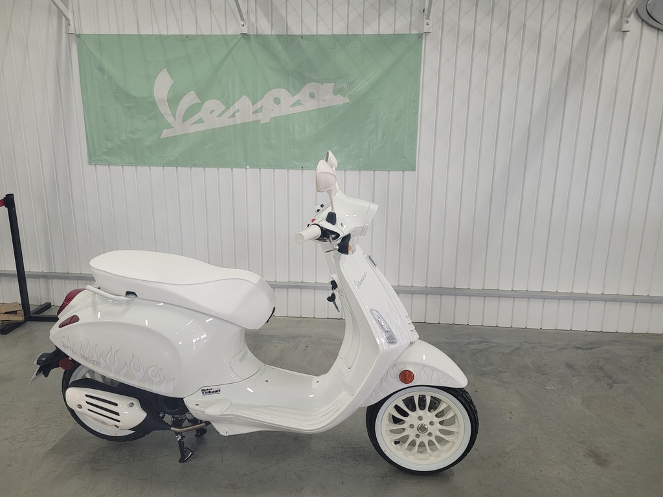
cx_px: 332
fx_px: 498
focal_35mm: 26
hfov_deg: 67.3
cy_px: 248
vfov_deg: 53.1
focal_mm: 5.4
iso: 200
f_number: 1.8
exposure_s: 1/120
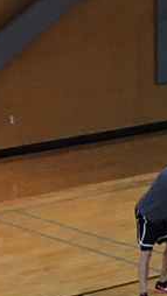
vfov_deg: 7.9
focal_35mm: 251
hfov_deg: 4.8
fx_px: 1975
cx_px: 228
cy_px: 746
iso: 80
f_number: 2.2
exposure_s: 1/30
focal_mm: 4.15
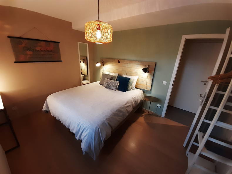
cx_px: 116
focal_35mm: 13
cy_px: 87
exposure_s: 1/25
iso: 160
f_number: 2.2
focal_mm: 1.13
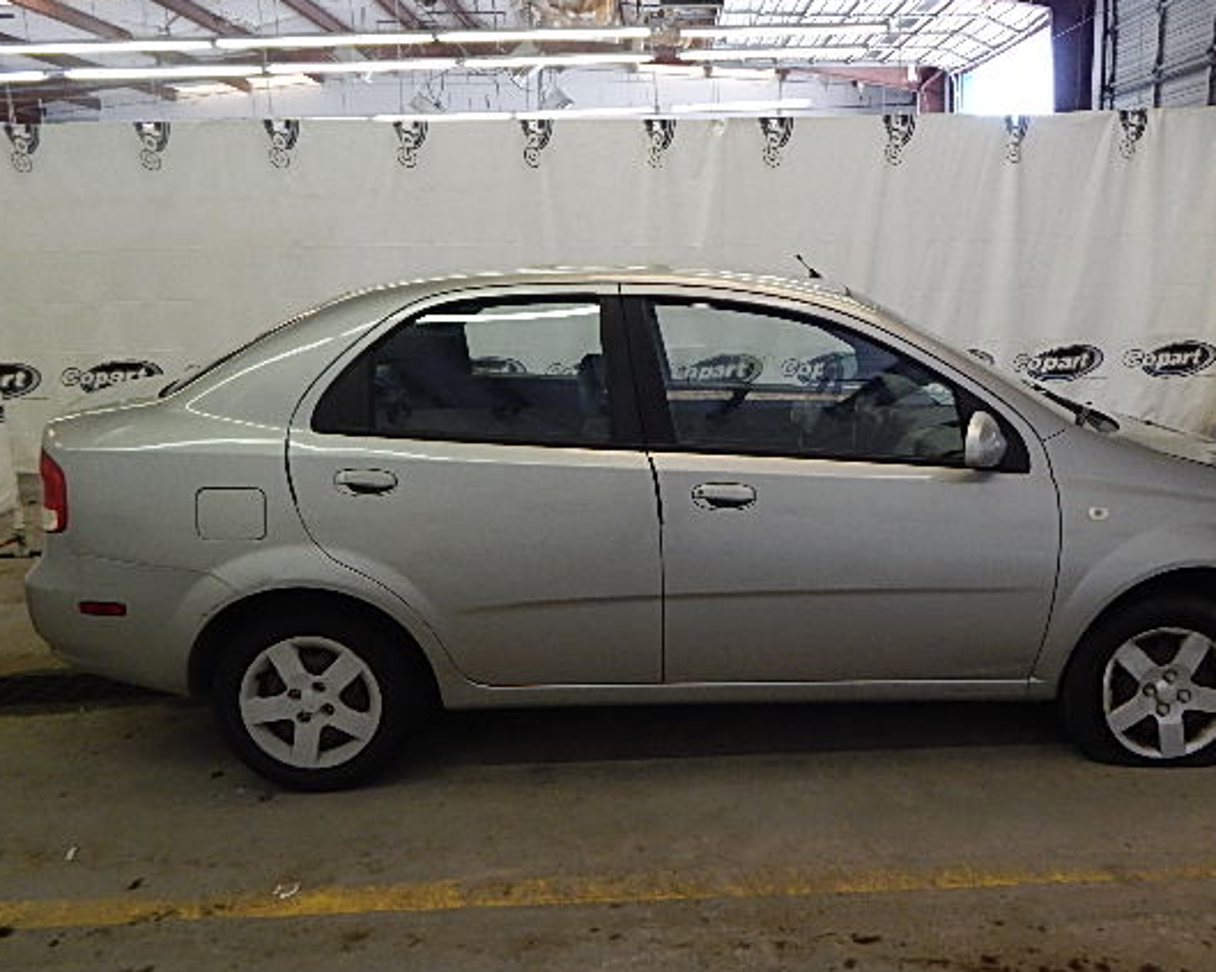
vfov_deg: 54.9
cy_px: 448
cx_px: 687
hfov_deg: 65.8
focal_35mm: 26
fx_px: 936
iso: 400
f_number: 3
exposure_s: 1/160
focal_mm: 4
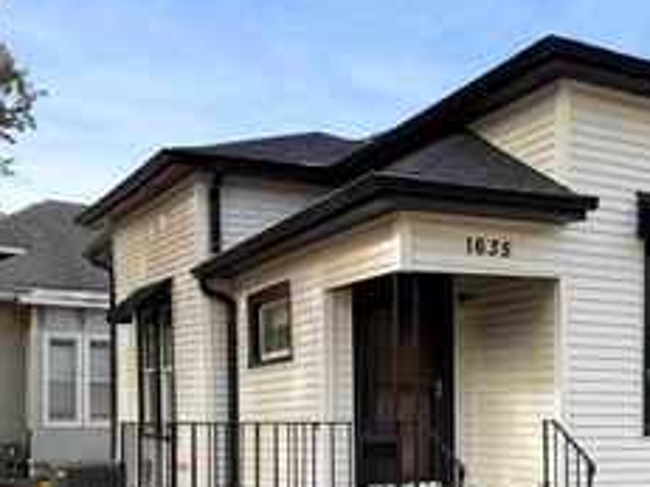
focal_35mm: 52
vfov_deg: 27.2
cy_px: 424
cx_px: 515
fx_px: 976
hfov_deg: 35.7
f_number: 1.78
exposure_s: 1/1812
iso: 80
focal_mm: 6.76
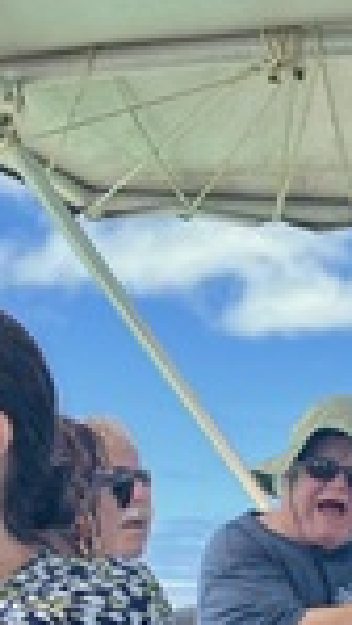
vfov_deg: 24.8
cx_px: 490
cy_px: 604
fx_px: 1358
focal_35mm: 82
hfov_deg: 14.0
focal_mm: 3.99
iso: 32
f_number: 1.8
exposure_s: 1/1245
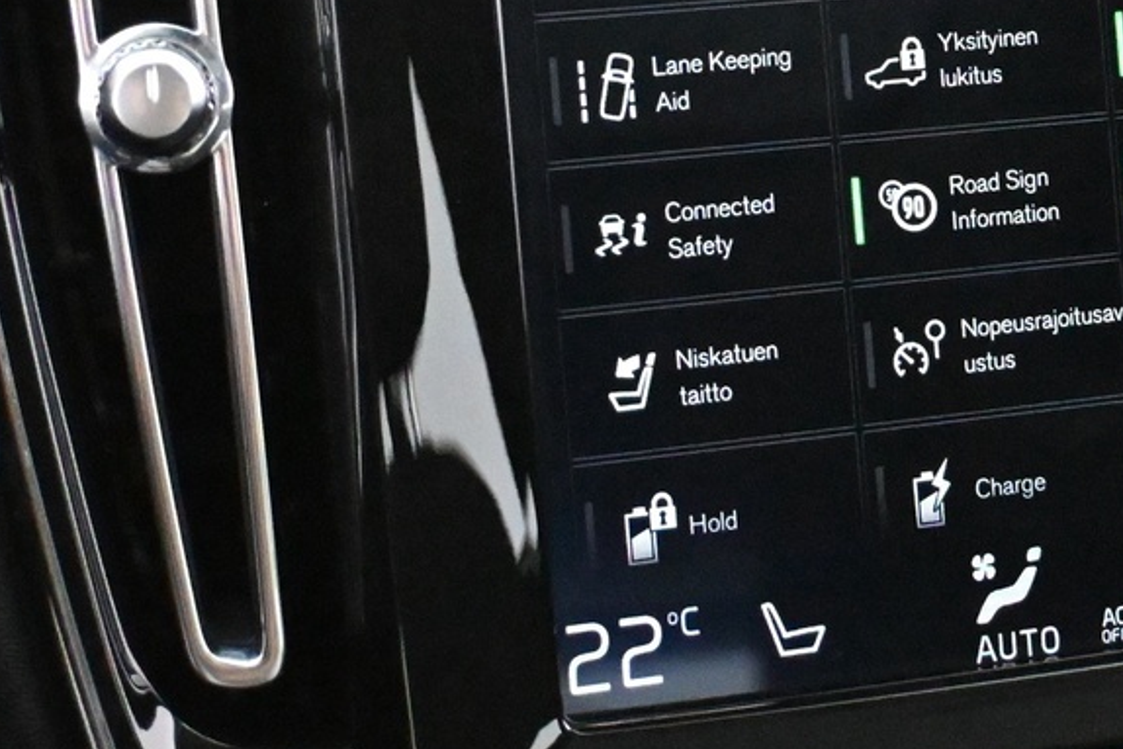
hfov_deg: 18.1
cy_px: -18
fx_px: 3498
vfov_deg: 12.1
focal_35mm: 112
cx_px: 918
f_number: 4.5
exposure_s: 1/60
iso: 12800
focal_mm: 26.5
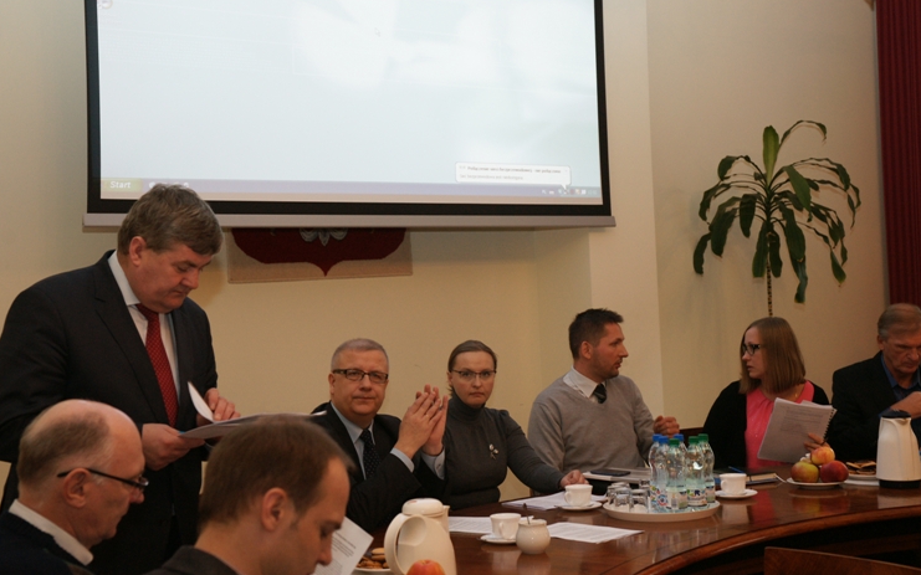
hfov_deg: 38.9
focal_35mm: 52
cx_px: 456
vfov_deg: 24.9
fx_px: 1305
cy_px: 265
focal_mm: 50
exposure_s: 1/80
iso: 800
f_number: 5.6
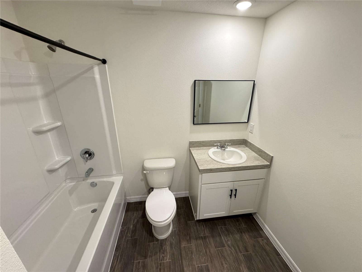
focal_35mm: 14
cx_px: 181
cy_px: 136
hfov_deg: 102.1
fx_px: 146
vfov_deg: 85.7
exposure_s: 1/120
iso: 320
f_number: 2.2
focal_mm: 2.22
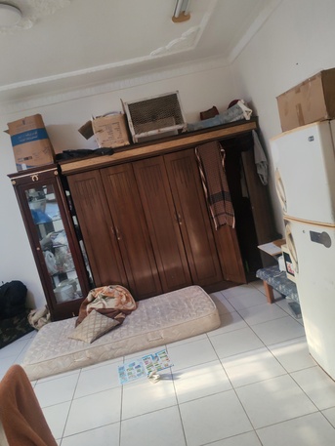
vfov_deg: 65.3
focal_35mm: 27
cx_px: 168
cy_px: 223
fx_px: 348
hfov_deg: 51.4
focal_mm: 6.12
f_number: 1.9
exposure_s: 1/100
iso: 800
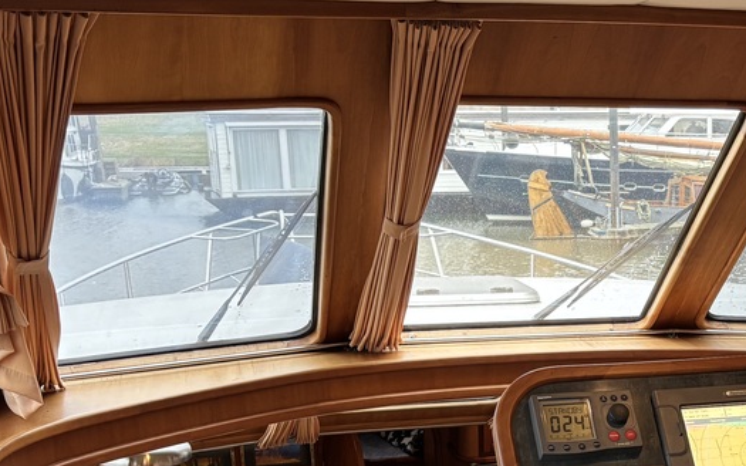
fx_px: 1281
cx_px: 662
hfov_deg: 31.1
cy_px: 446
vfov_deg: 20.1
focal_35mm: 63
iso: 125
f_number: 1.6
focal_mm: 5.96
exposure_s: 1/88
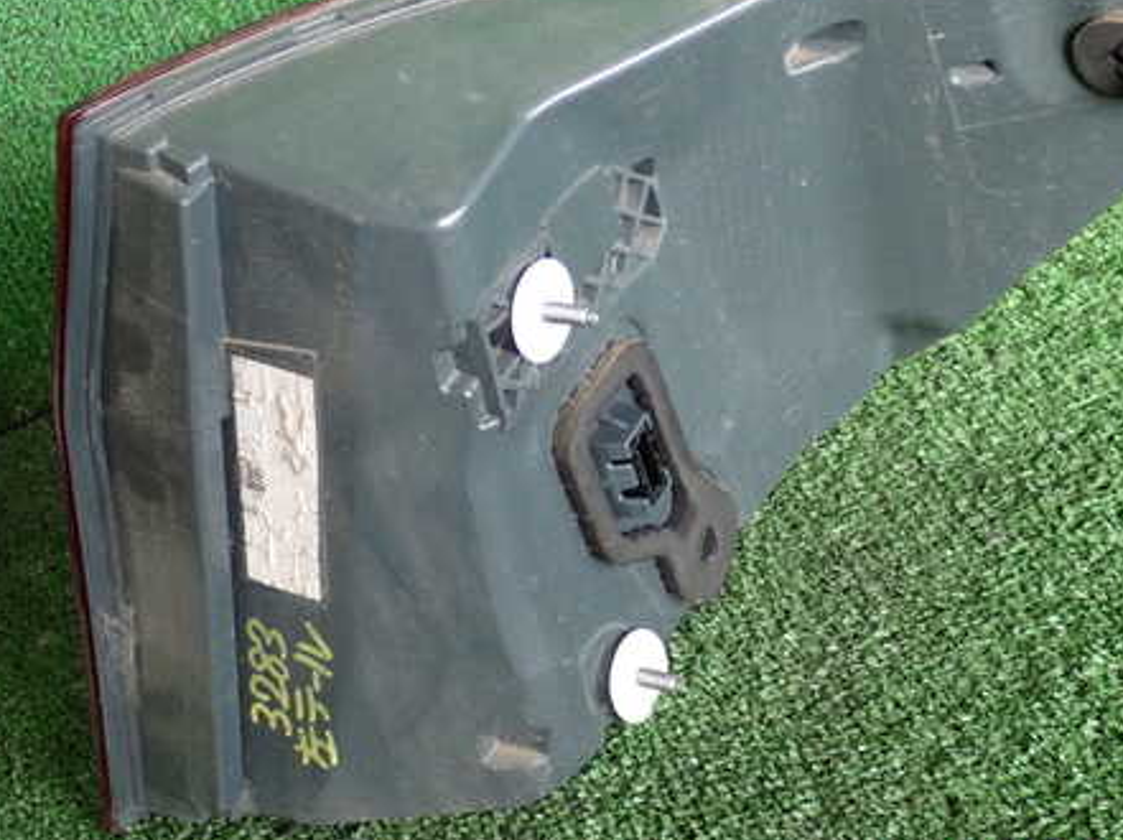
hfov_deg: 30.2
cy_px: 331
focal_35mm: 64
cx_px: 690
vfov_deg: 22.9
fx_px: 2075
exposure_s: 1/125
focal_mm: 8.4
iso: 1000
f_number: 3.1
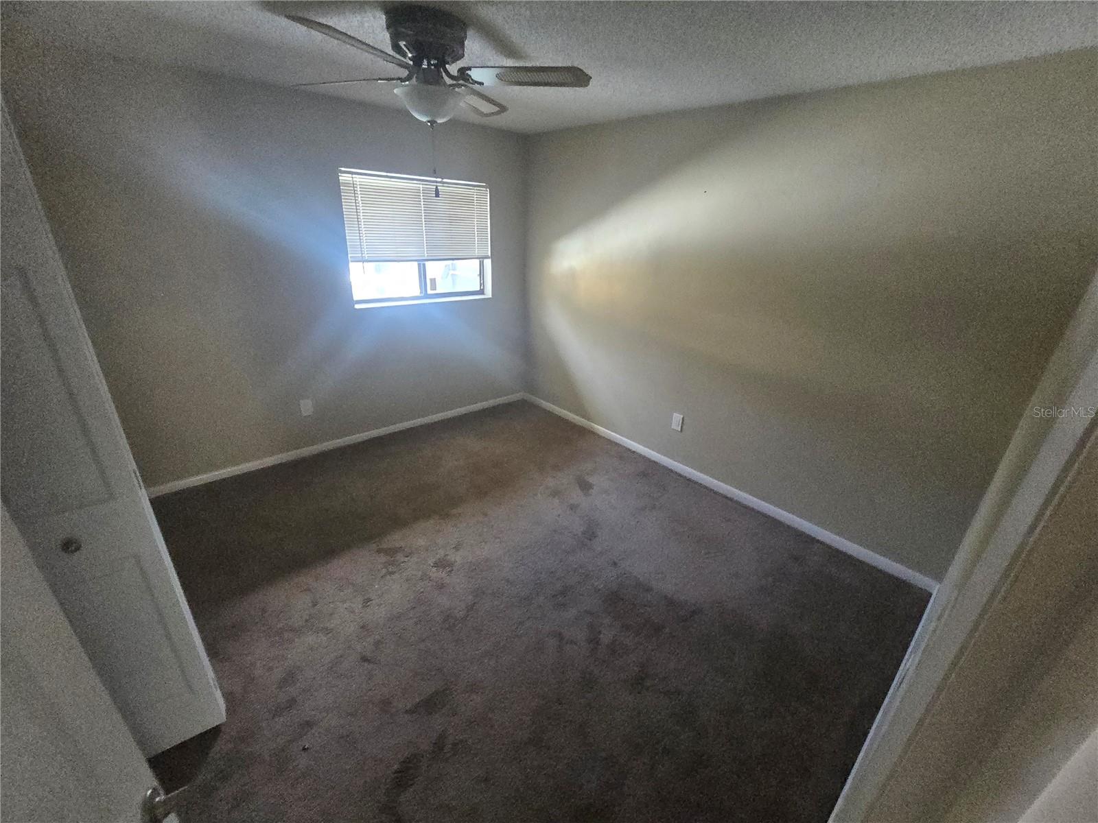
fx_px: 412
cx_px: 549
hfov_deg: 106.2
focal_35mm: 13
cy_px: 412
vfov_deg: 89.9
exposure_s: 1/60
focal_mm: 2.2
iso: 1000
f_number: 2.2
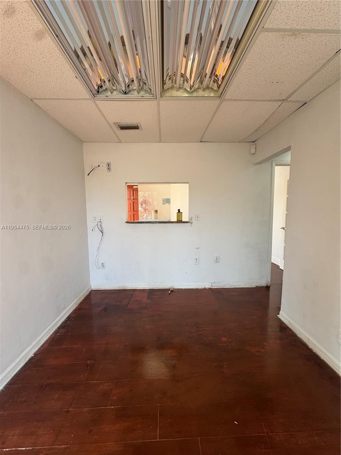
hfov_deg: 85.7
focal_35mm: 14
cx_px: 170
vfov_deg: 102.1
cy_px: 228
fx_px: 184
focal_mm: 2.22
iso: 40
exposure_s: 1/99
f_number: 2.2
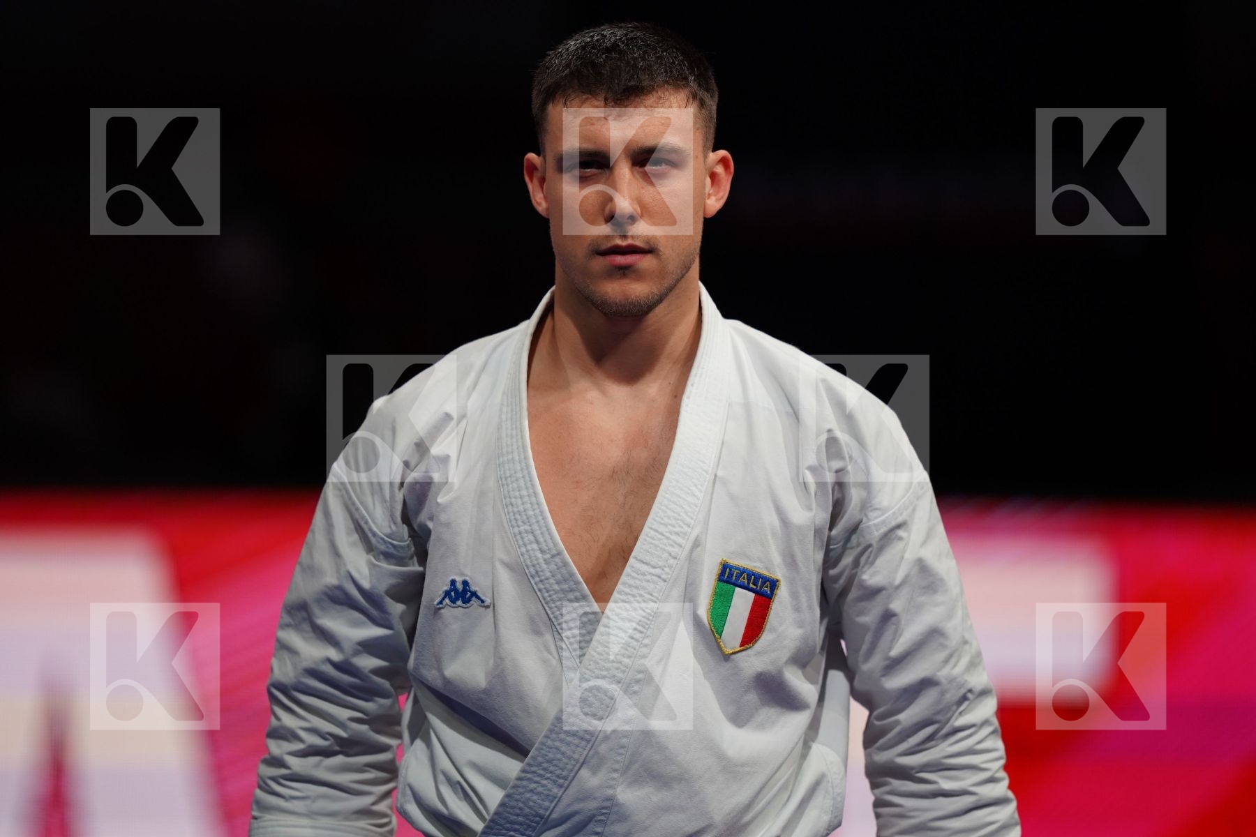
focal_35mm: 400
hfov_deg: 5.2
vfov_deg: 3.4
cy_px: 418
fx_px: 13954
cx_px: 628
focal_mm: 400
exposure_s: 1/500
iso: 800
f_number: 2.8
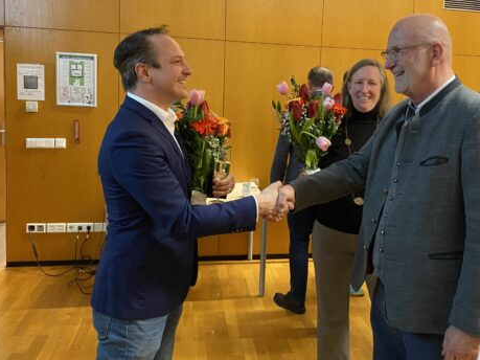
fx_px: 471
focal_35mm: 34
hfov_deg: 53.8
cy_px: 135
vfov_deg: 41.5
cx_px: 275
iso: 400
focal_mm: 4.25
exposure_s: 1/40
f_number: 1.8
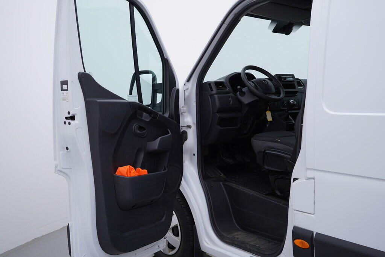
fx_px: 385
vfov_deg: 36.9
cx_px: 192
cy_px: 128
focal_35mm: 36
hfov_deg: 53.1
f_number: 4
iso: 125
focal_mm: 24
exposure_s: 1/80
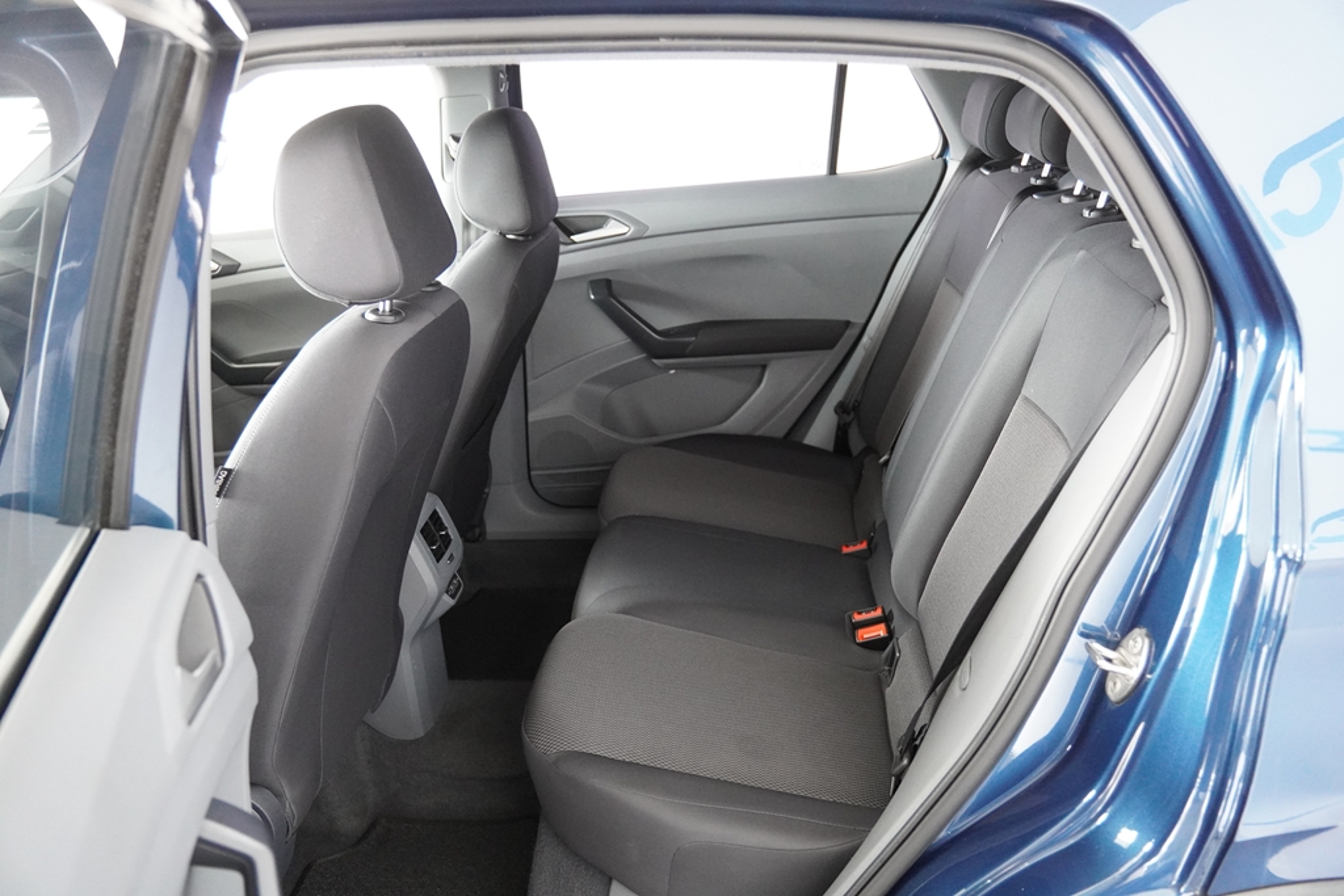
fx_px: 1120
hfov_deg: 61.9
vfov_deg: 43.6
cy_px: 448
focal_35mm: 30
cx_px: 672
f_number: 2.8
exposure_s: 1/160
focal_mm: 20
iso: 3200
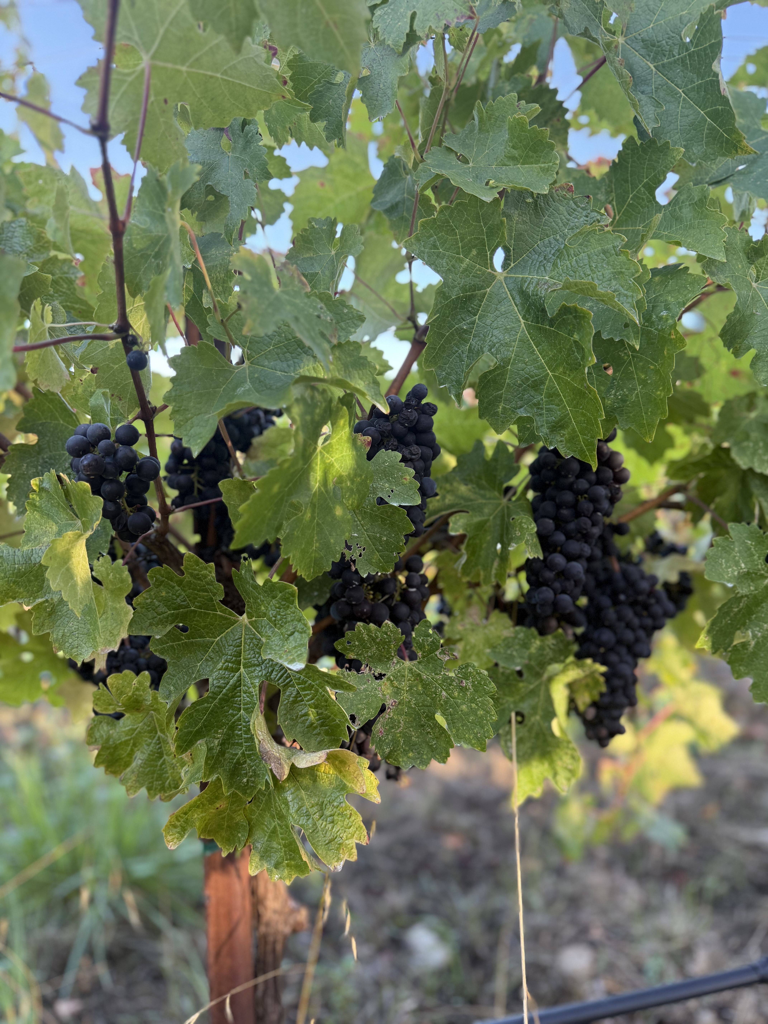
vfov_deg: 71.6
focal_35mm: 24
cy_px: 512
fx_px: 710
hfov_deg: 56.8
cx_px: 384
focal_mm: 6.76
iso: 200
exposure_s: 1/178
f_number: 1.78
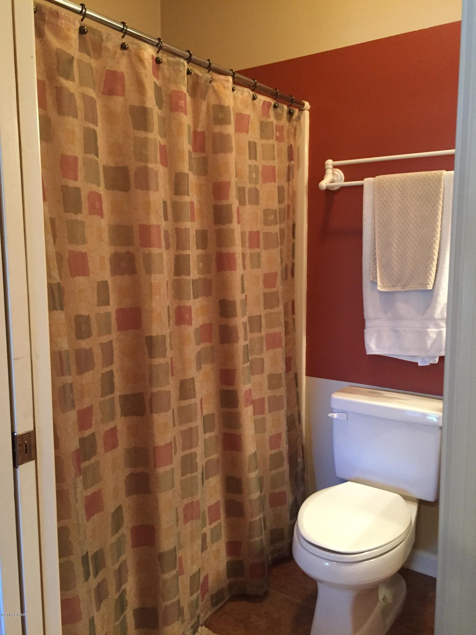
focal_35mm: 29
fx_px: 532
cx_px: 238
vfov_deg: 61.7
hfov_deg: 48.2
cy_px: 318
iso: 250
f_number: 2.2
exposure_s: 1/17
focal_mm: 4.15
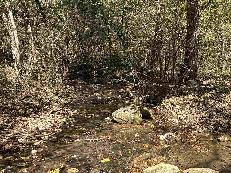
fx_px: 214
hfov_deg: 53.7
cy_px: 131
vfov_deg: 42.7
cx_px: 179
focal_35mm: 32
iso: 50
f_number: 2.2
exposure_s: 1/424
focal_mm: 2.22
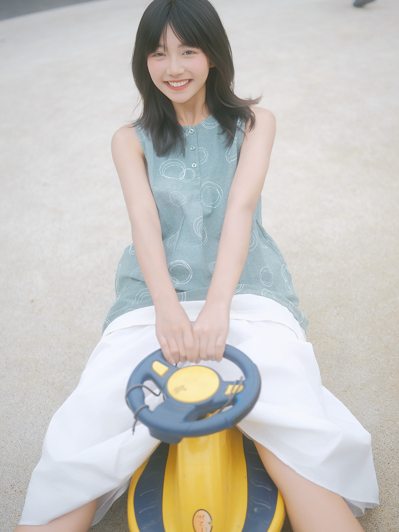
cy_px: 251
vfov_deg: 42.1
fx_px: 692
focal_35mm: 45
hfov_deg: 32.2
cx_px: 200
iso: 250
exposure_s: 1/3200
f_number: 1.2
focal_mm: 27
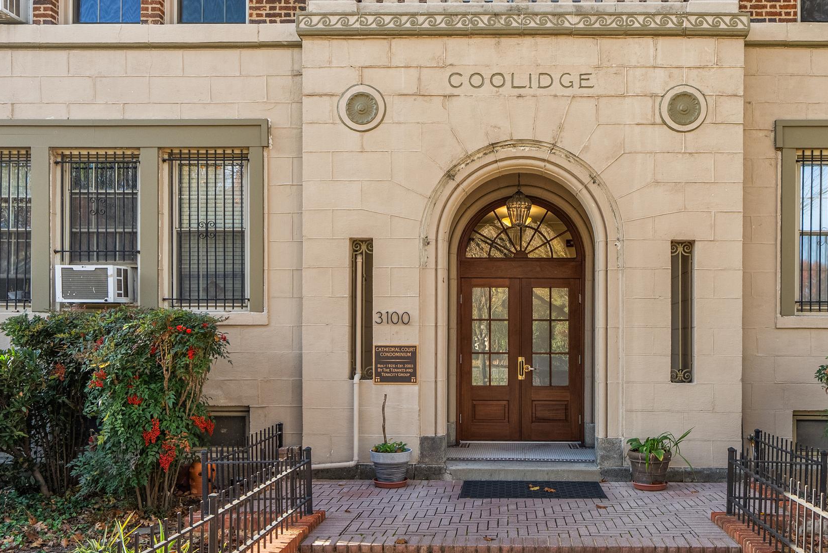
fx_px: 690
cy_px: 297
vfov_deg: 43.6
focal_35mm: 30
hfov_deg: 61.1
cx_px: 516
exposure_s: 1/60
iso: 320
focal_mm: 24
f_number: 8
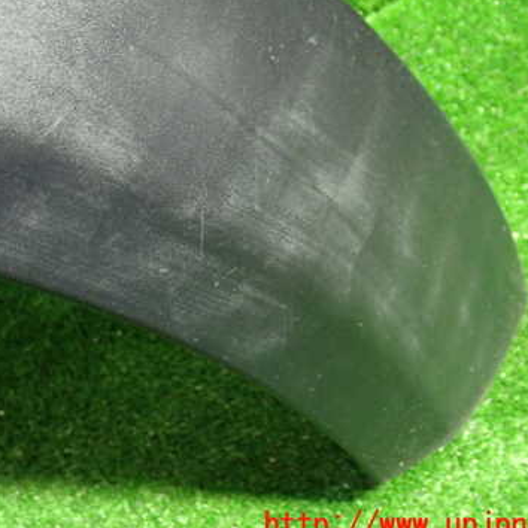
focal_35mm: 45
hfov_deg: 36.9
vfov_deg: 37.4
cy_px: 209
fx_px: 777
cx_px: 154
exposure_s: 1/30
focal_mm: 5.4
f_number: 2.3
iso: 800
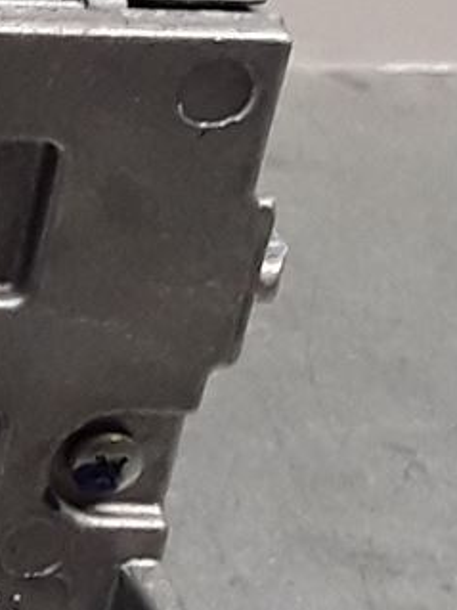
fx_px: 3171
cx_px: -929
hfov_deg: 7.3
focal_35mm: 180
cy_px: 197
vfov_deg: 11.0
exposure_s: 1/100
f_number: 1.9
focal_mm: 2.91
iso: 64
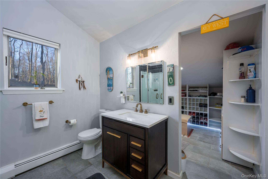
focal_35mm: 14
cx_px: 134
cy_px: 90
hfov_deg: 104.3
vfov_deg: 81.2
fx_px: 104
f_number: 6.3
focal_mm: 14
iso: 200
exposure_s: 1/100
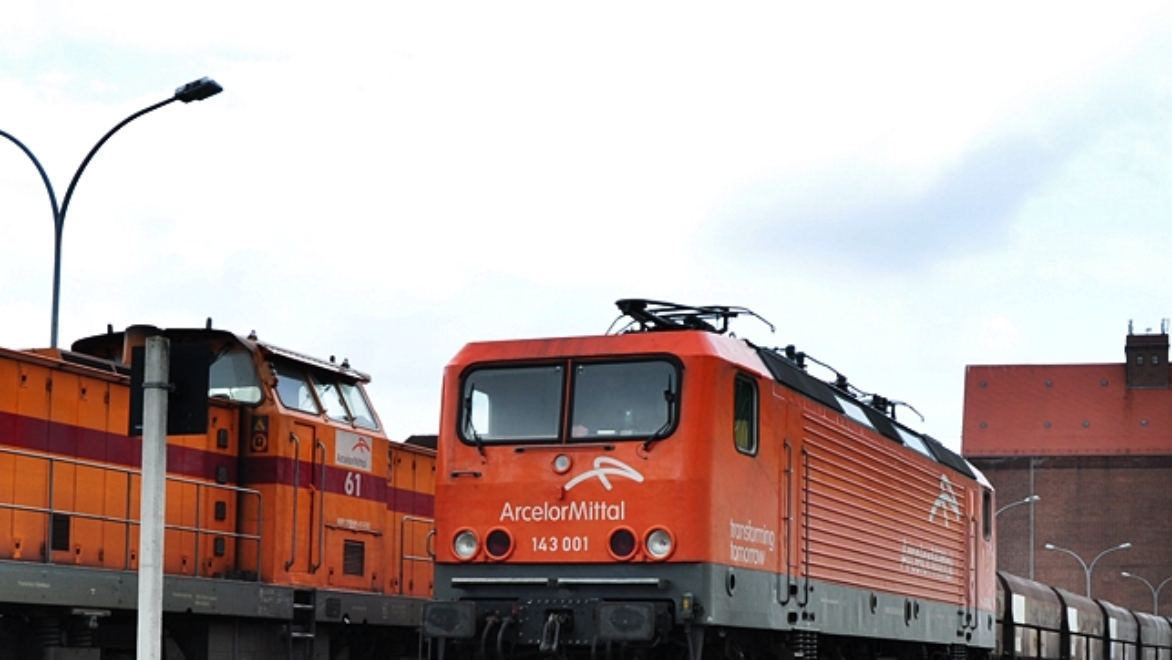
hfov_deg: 34.8
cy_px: 516
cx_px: 476
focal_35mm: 60
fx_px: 1865
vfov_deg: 19.9
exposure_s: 1/80
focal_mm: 24
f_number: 10
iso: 200
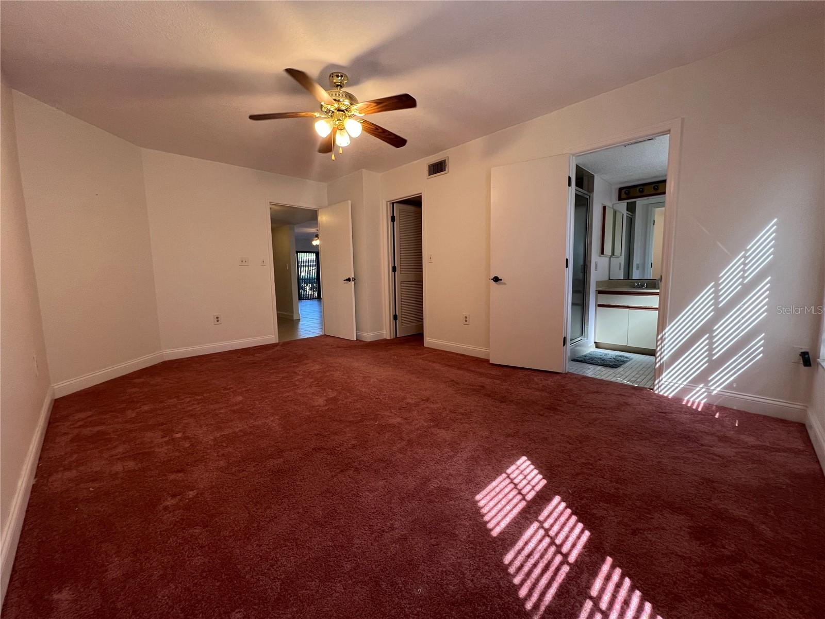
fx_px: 310
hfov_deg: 106.2
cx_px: 412
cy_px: 310
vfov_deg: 89.9
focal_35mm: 13
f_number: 1.8
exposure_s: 1/120
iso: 160
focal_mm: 1.57
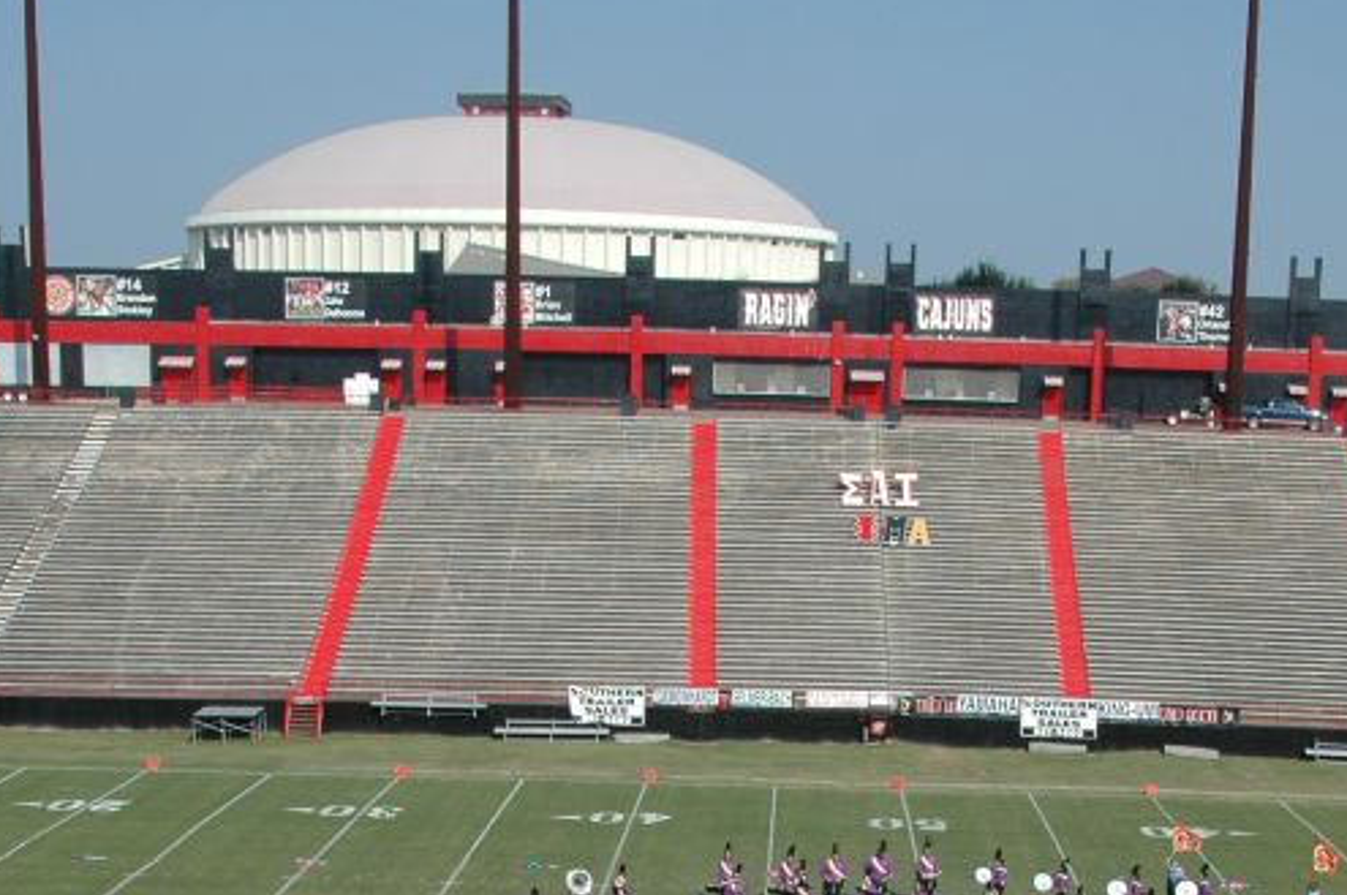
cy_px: 909
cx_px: 767
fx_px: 2317
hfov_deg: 32.4
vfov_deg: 21.1
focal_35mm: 62
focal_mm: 20
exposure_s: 1/320
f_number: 10
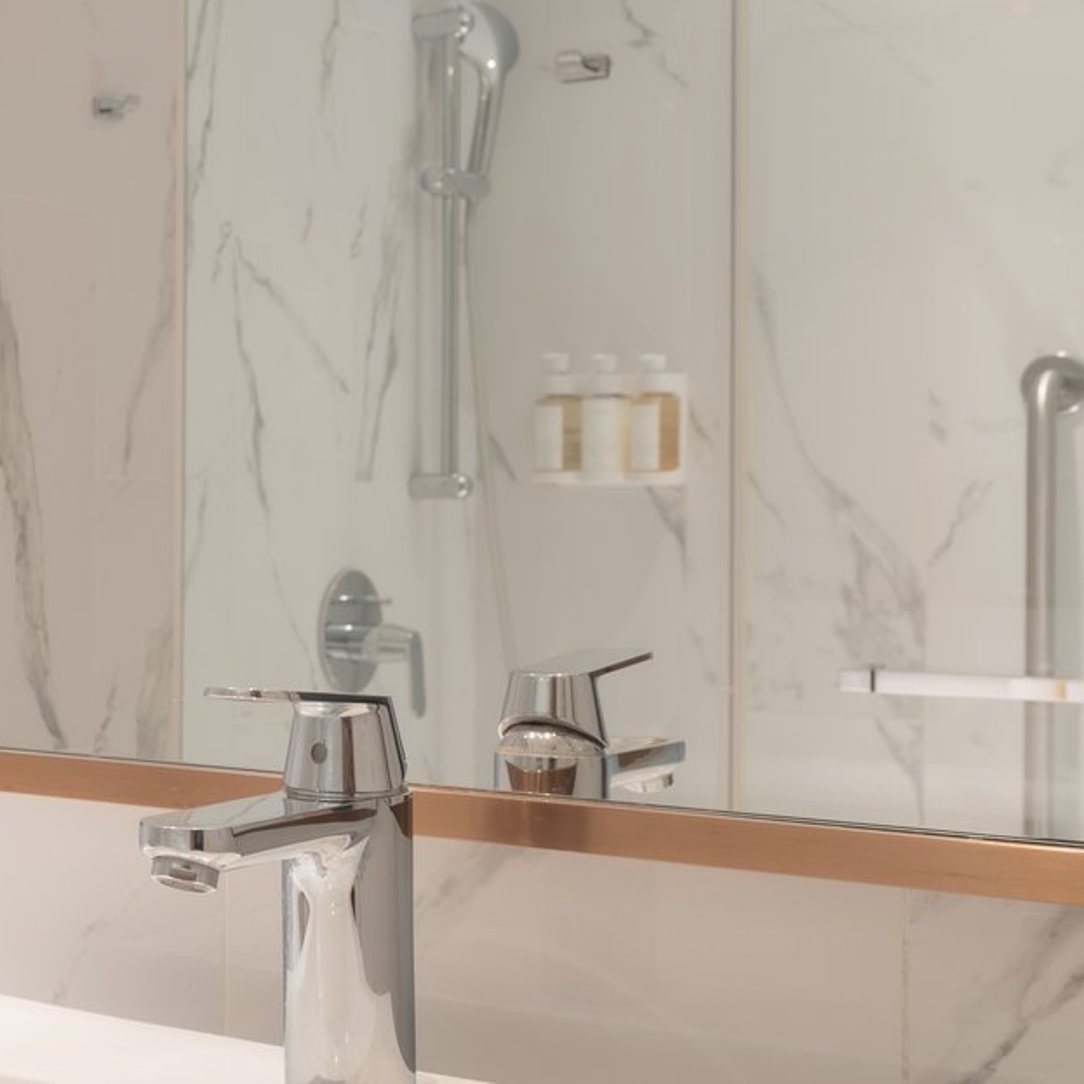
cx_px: -284
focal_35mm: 67
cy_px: 518
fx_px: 2374
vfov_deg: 25.7
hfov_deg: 23.1
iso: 125
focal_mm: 24
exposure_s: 1/4
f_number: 8
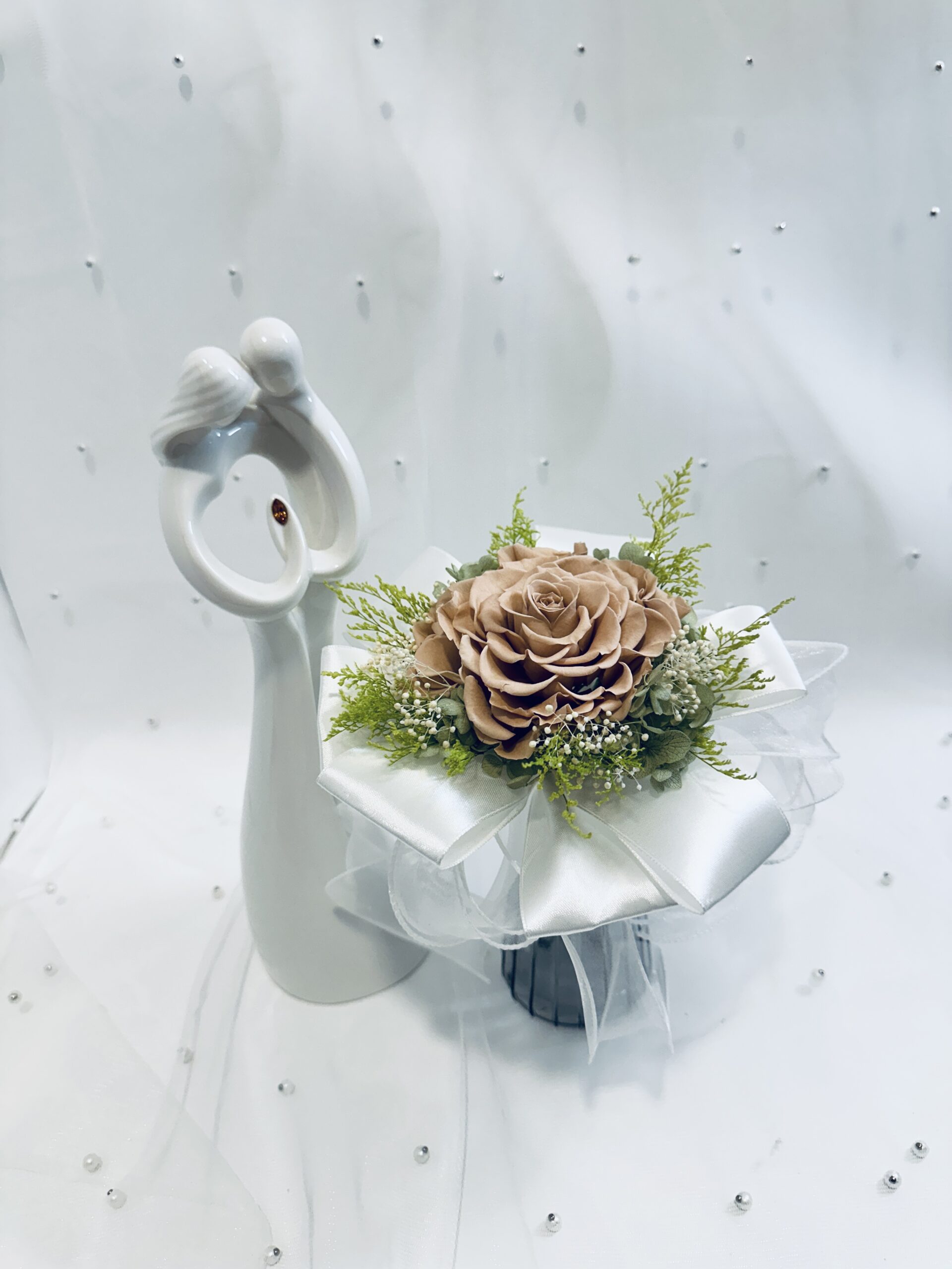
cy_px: 634
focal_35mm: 24
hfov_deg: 56.8
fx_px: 880
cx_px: 476
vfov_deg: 71.6
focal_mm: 6.86
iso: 200
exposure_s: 1/120
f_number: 1.78
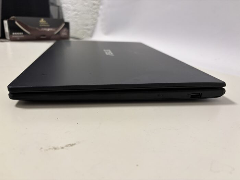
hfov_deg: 67.3
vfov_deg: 53.1
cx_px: 120
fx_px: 180
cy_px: 90
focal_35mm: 26
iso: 160
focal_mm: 5.96
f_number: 1.6
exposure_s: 1/50
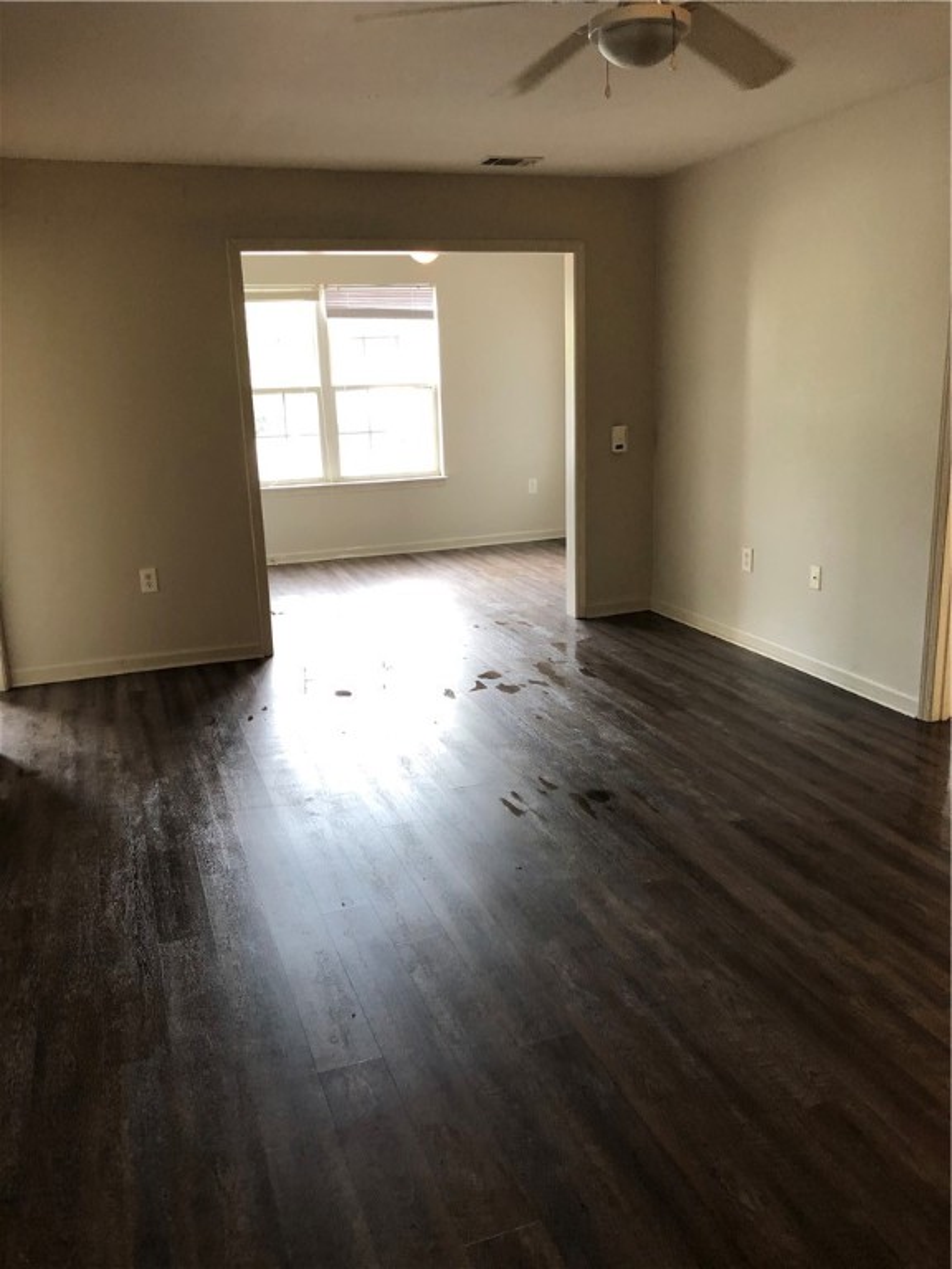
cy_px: 634
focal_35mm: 28
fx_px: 1027
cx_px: 476
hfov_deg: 49.7
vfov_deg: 63.4
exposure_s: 1/30
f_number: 1.8
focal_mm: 3.99
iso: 40
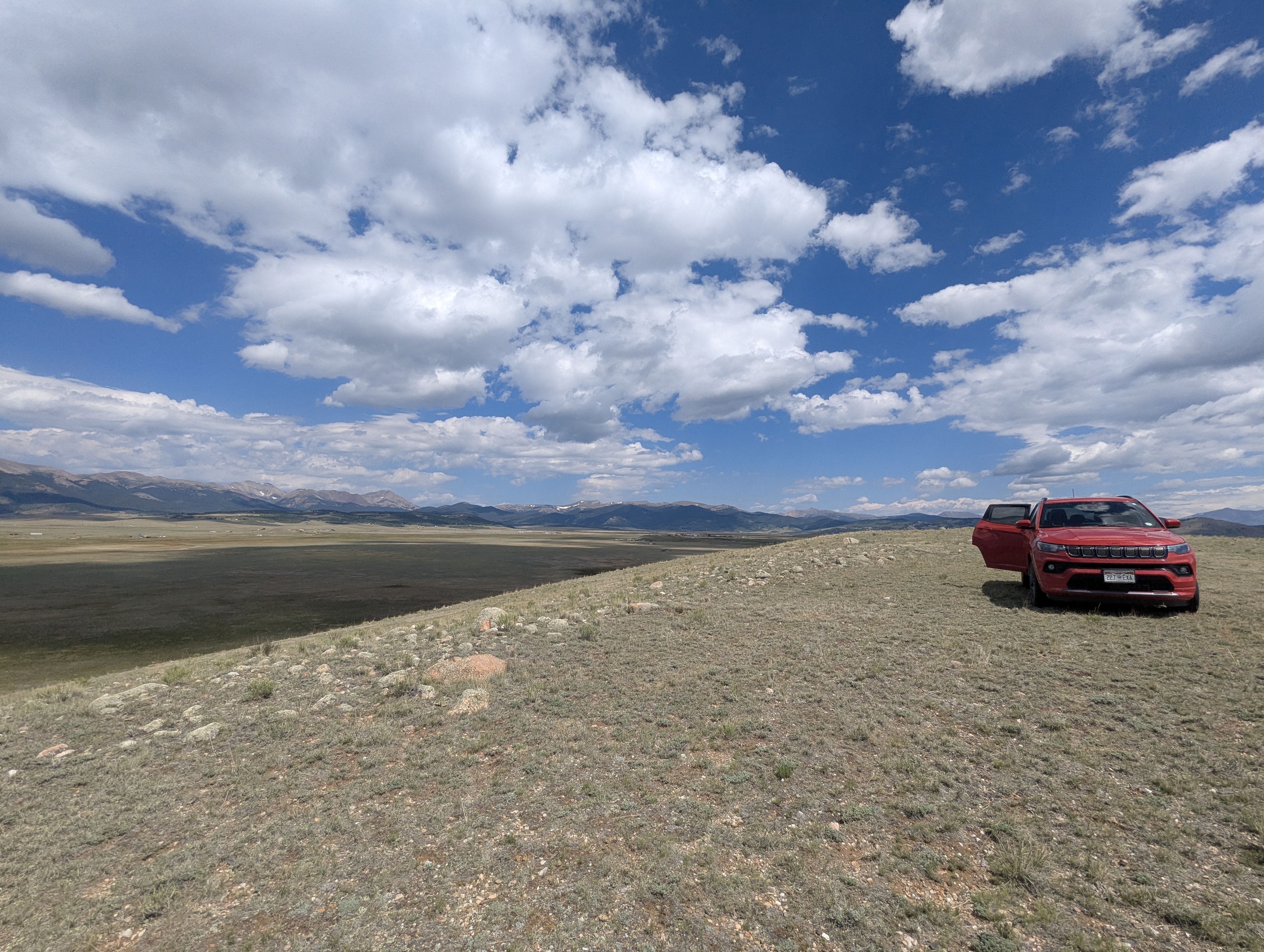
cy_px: 476
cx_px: 632
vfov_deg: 78.2
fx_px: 585
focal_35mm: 16
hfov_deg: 94.4
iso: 49
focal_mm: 2.35
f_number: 2.2
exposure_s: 1/3003
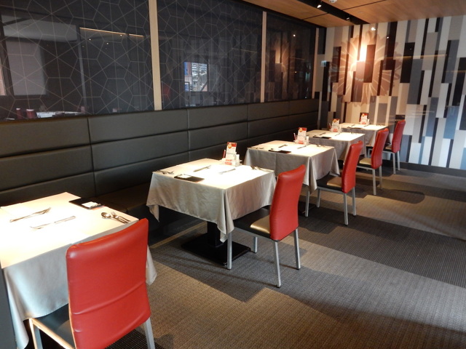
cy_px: 174
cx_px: 233
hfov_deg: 69.4
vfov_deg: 54.9
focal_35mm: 25
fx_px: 337
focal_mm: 4.5
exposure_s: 1/10
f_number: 3.7
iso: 400
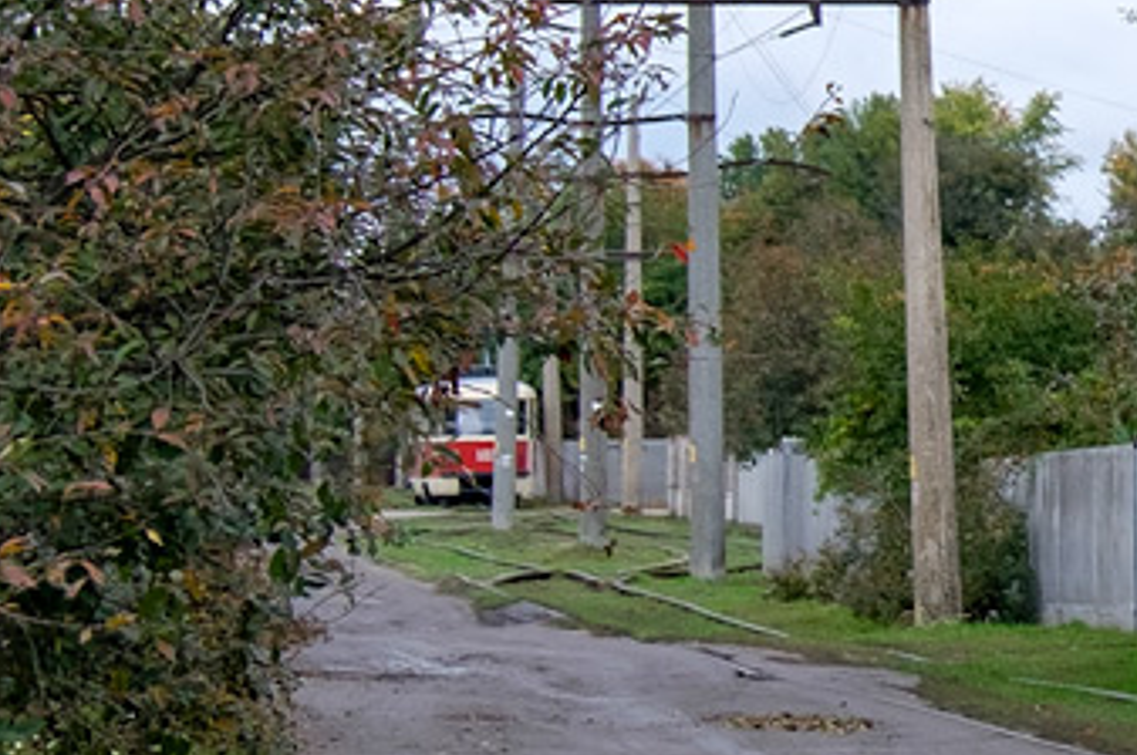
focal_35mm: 232
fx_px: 7320
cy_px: 125
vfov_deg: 5.9
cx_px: 2028
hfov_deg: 8.5
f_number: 4.5
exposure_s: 1/400
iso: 500
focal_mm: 41.3
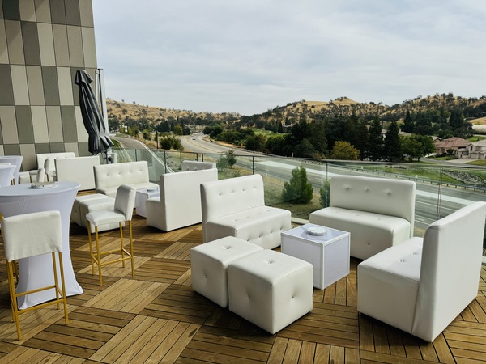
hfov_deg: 71.6
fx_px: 337
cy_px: 182
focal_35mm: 24
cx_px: 243
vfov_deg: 56.8
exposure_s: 1/6410
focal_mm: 6.76
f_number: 1.78
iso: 80
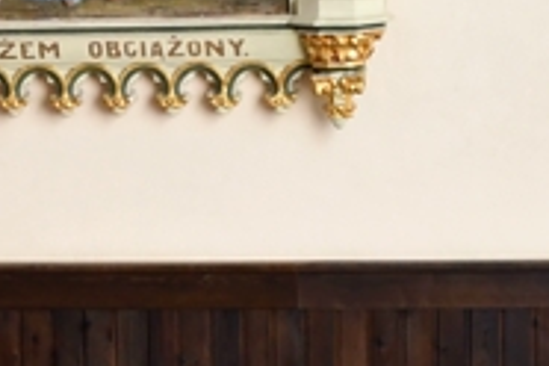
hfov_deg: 6.5
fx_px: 4773
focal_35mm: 313
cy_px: 530
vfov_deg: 4.4
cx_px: -221
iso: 800
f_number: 4.2
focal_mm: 38
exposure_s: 1/200
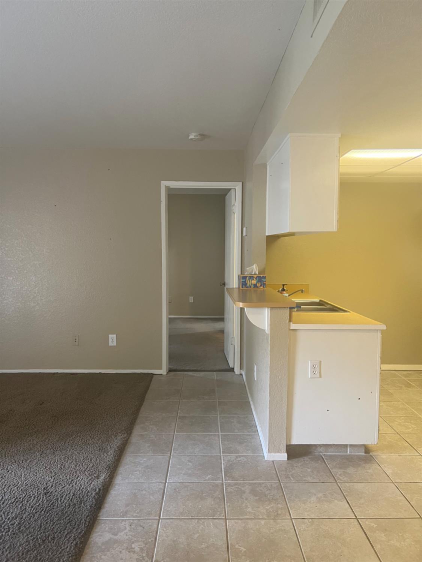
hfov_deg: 53.1
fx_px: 423
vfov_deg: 67.3
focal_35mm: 26
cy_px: 281
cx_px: 211
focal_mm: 5.7
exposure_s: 1/60
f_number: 1.5
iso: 160
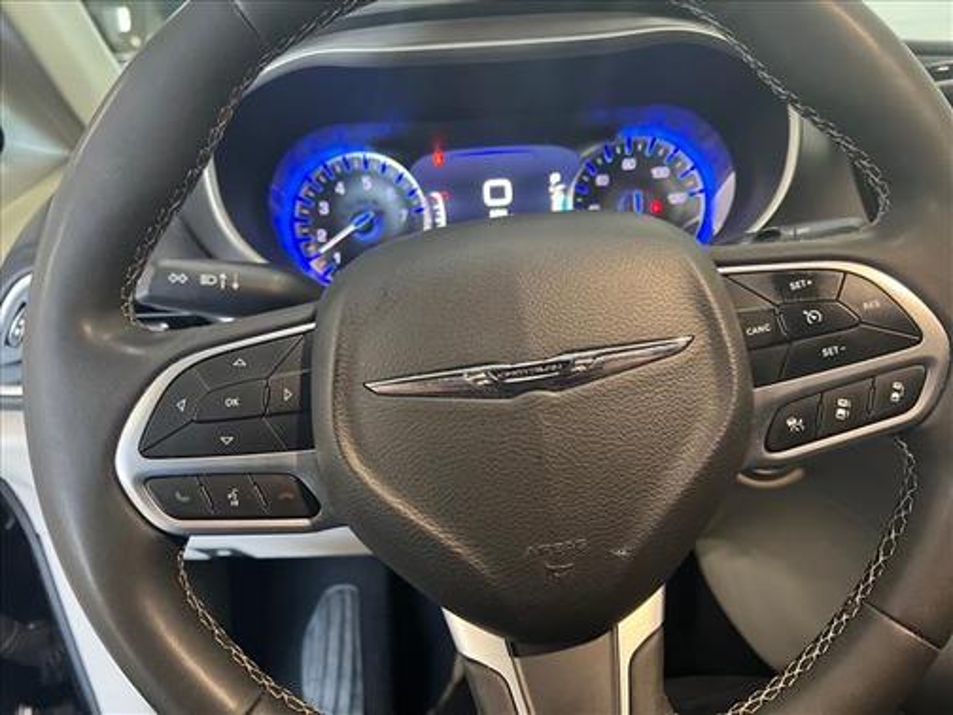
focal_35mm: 26
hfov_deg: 67.3
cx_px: 476
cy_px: 358
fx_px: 716
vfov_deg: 53.1
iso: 500
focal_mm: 5.7
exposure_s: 1/60
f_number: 1.5
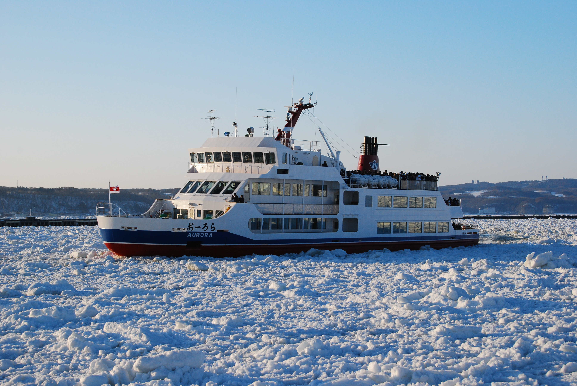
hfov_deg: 33.4
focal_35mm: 60
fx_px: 963
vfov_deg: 22.7
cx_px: 288
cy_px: 193
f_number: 11
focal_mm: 40
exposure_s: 1/250
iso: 400
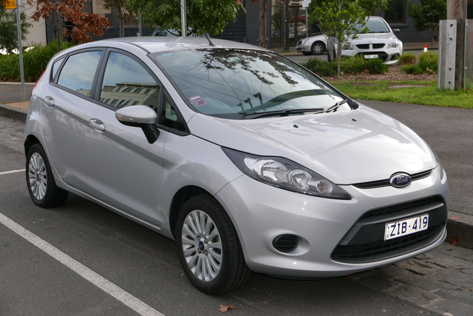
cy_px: 158
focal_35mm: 52
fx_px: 684
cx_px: 236
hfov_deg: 38.2
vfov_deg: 26.0
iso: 200
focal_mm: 23.6
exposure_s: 1/320
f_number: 5.6
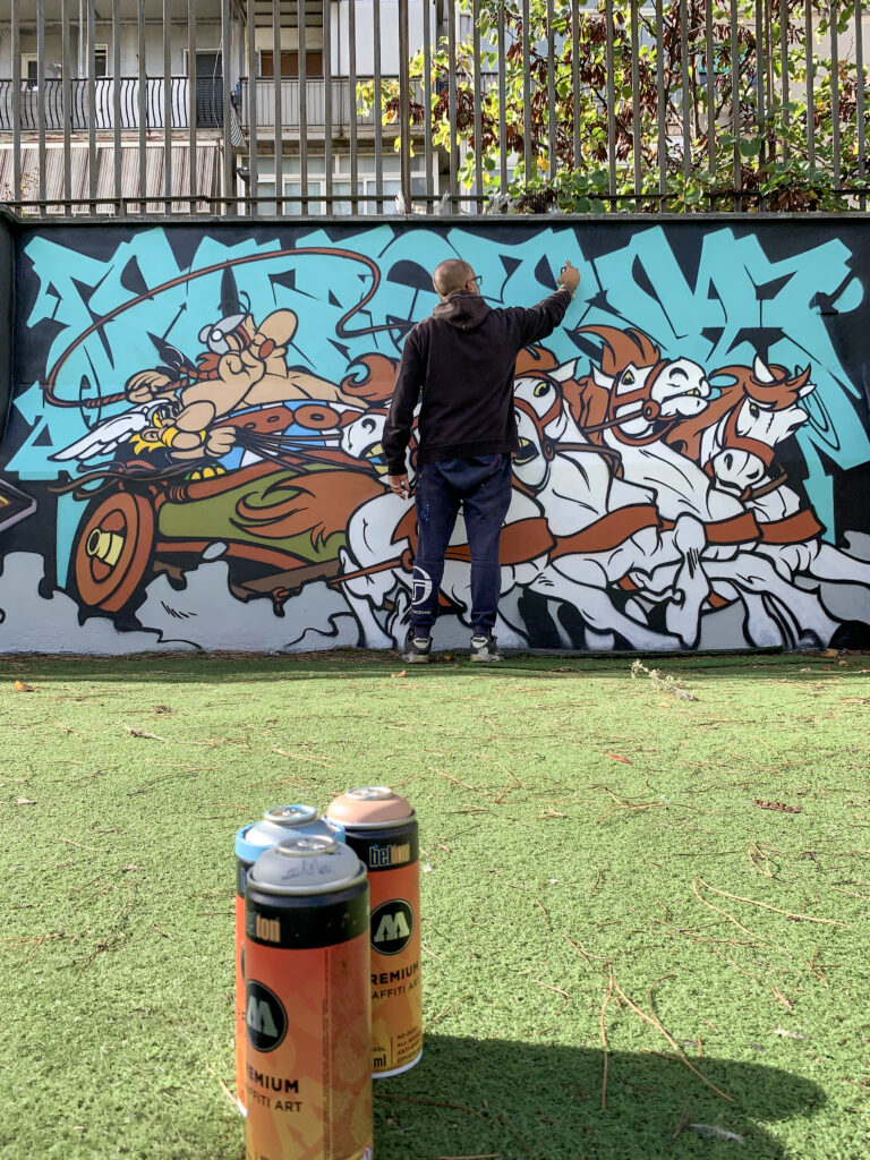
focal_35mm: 26
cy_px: 580
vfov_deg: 67.3
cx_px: 435
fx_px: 871
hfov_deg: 53.1
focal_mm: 4.25
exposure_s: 1/701
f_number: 1.8
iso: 25
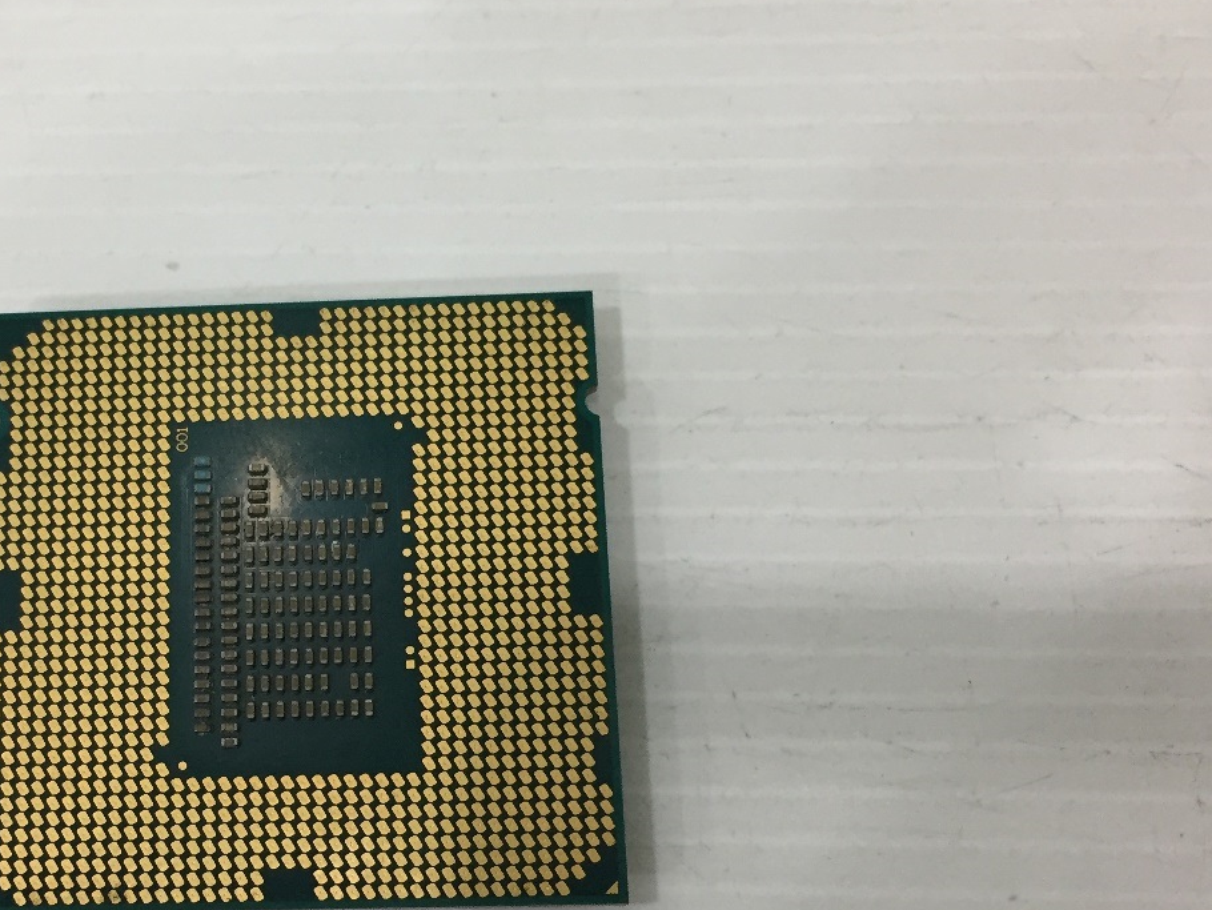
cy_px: 584
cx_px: 276
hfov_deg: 35.8
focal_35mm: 52
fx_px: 1821
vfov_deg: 27.9
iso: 64
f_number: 2.2
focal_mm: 4.15
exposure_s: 1/33
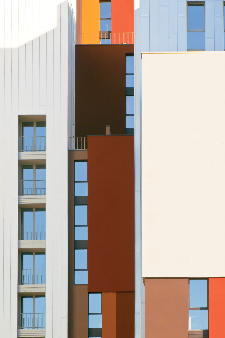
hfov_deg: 8.7
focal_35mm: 158
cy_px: 169
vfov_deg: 13.1
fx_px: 1480
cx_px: 112
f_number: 18
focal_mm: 105
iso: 200
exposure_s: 1/250
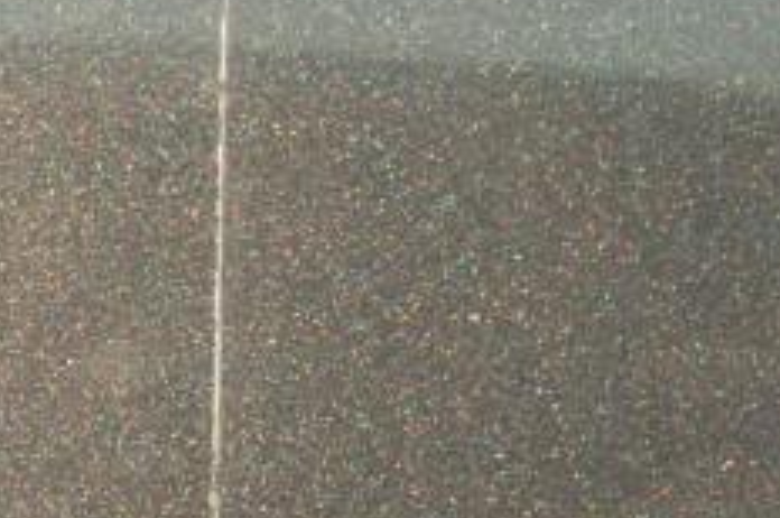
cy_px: 718
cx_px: 188
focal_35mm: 252
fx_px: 5452
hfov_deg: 8.2
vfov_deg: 5.4
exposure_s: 1/15
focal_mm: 38
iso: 800
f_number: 4.8
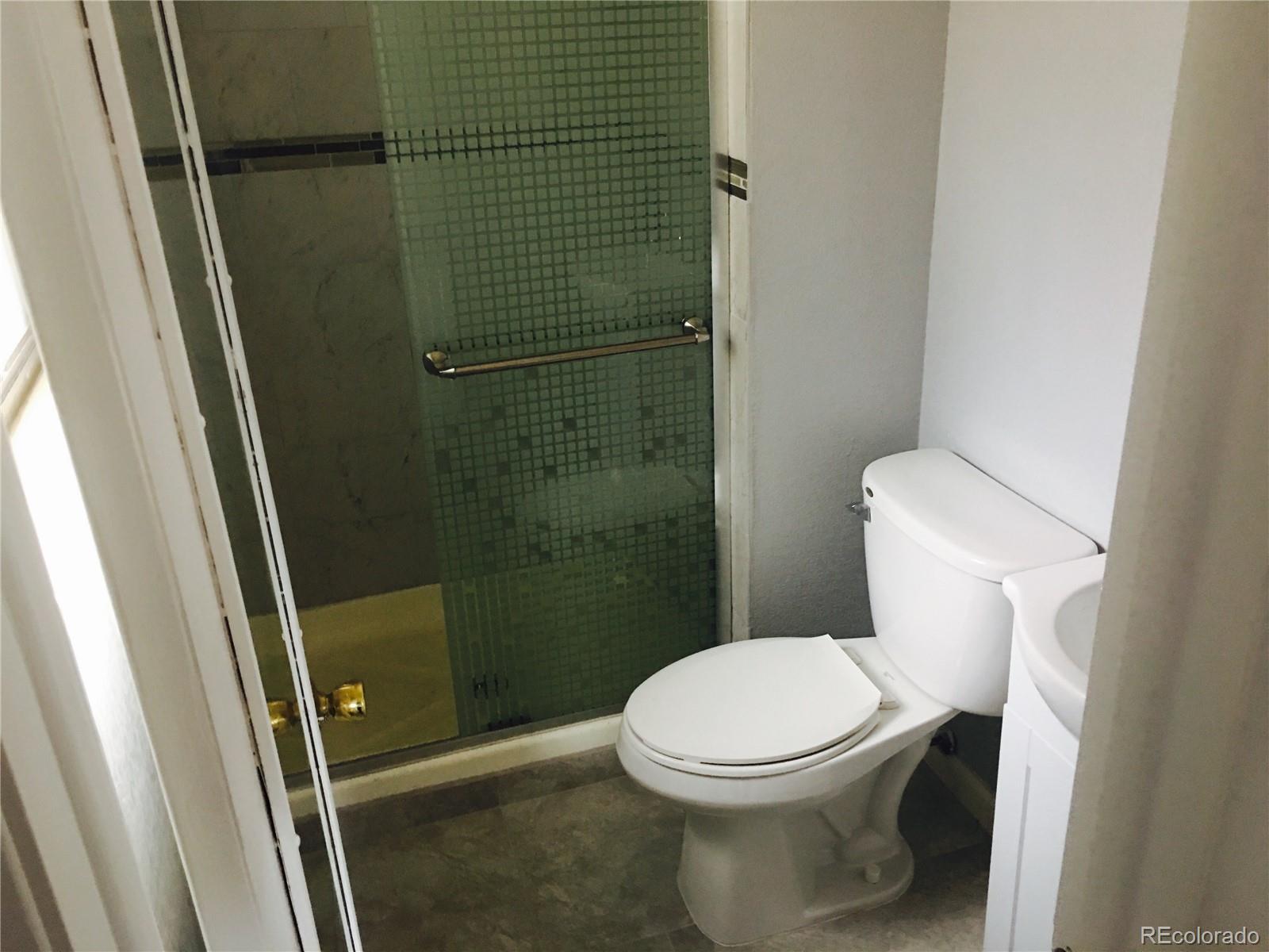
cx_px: 634
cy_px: 476
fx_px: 1063
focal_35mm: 29
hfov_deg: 61.7
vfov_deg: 48.2
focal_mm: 4.15
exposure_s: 1/10
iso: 80
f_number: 2.2
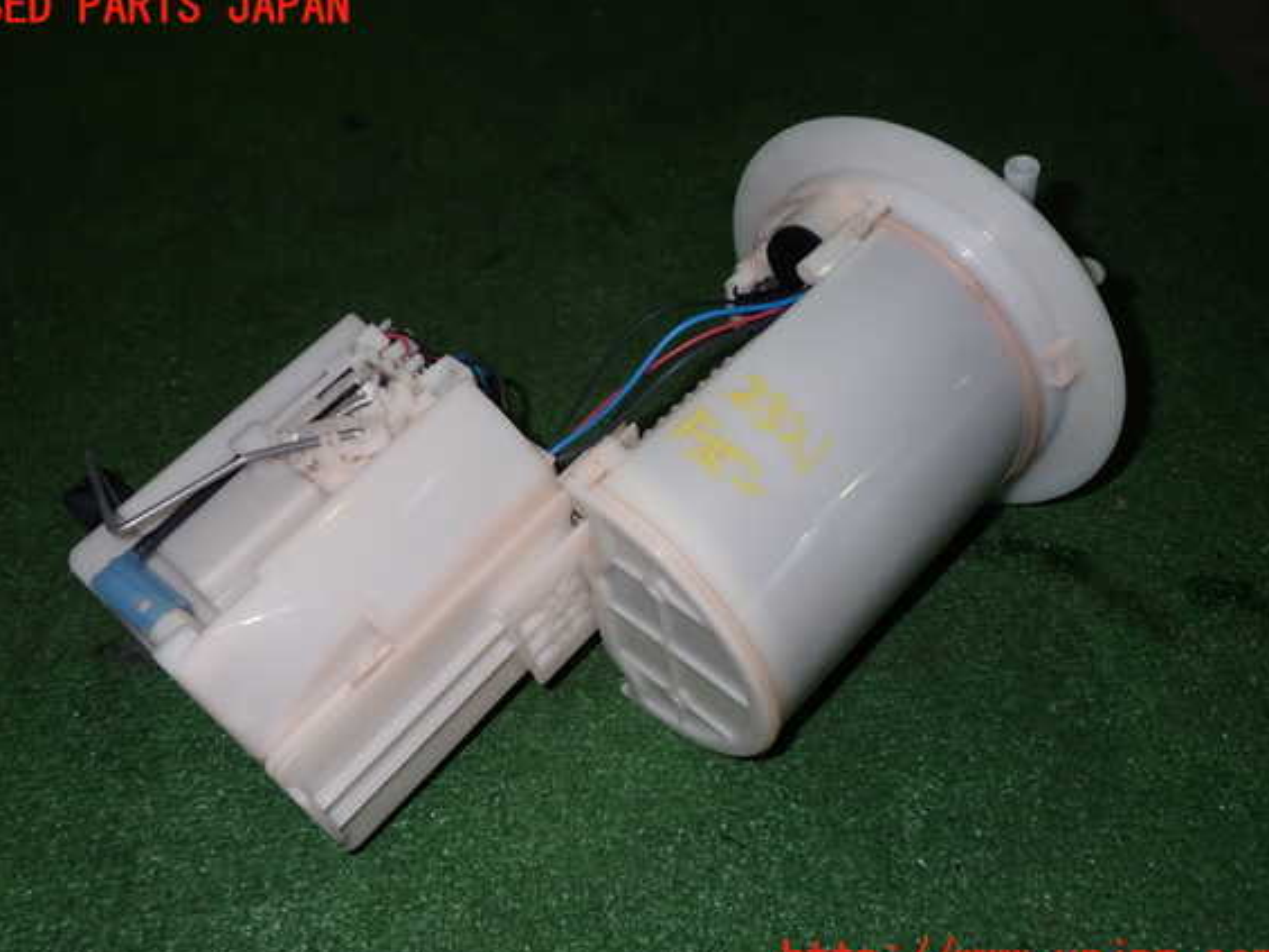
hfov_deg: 53.9
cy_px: 485
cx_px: 615
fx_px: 1247
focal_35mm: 34
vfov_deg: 41.8
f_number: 7.1
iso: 200
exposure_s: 1/30
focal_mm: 5.79
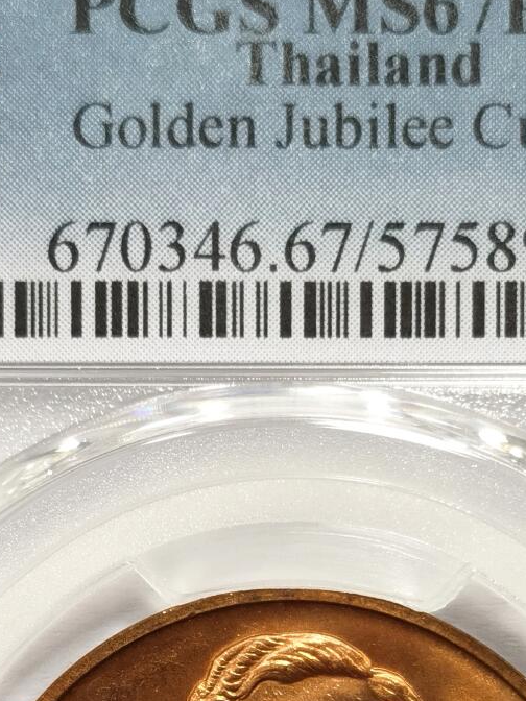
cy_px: 666
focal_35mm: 145
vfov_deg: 13.5
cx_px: 295
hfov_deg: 10.2
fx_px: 2938
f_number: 16
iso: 160
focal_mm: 5.56
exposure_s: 1/100
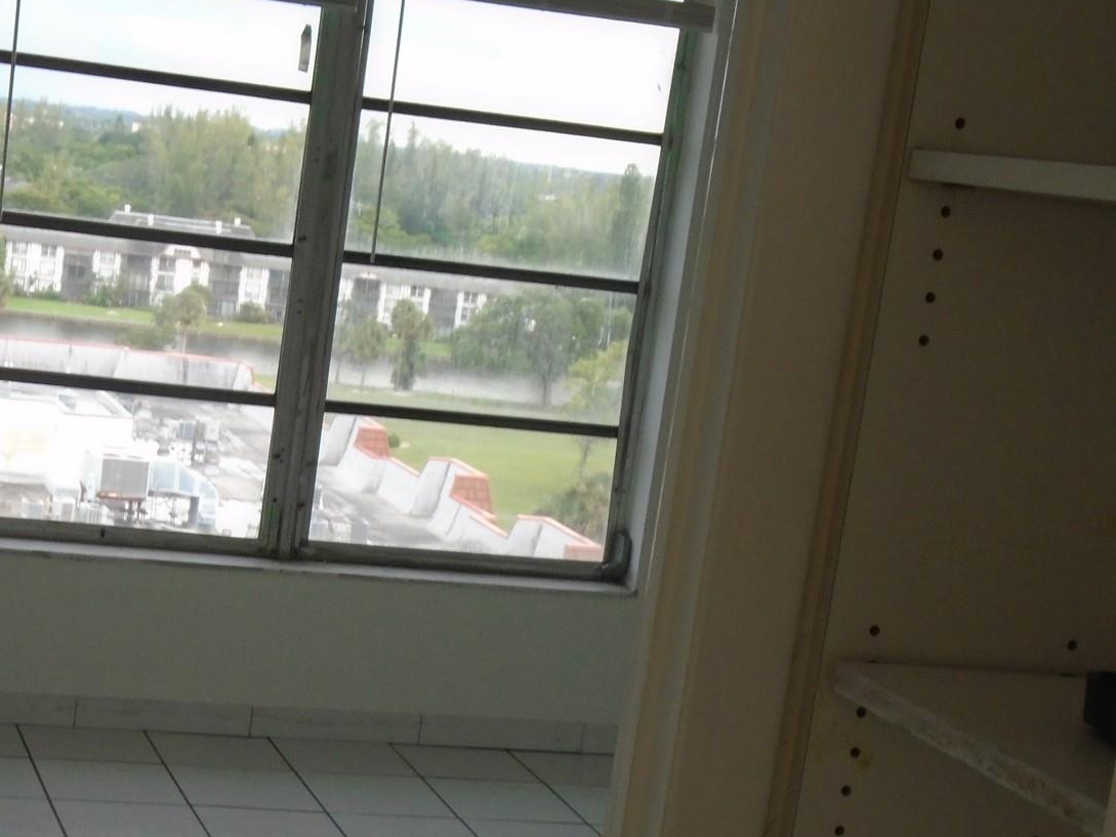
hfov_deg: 26.8
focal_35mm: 72
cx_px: 313
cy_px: 593
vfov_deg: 20.3
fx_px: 2321
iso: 320
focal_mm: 8.7
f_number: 4.5
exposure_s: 1/30
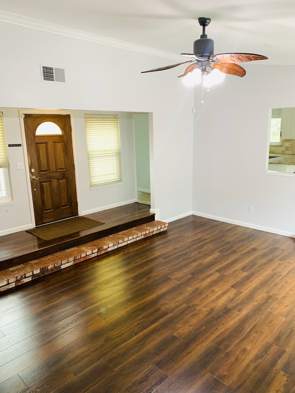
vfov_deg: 67.3
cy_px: 196
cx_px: 148
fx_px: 295
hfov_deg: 53.1
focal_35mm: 26
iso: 125
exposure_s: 1/60
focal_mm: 4.25
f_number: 1.8
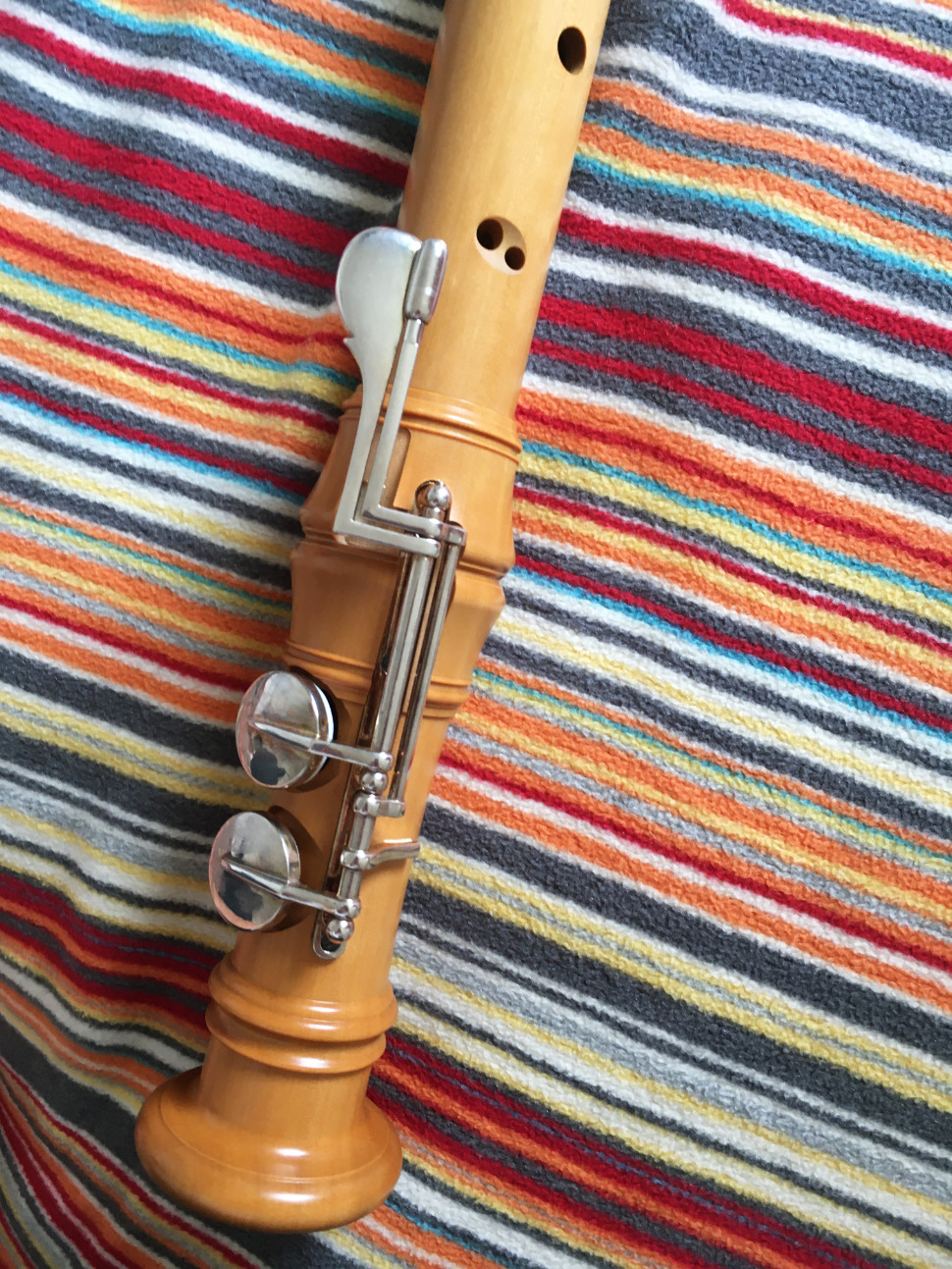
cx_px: 476
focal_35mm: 29
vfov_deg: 61.7
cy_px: 634
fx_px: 1063
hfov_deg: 48.2
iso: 80
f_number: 2.2
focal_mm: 4.2
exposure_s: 1/33
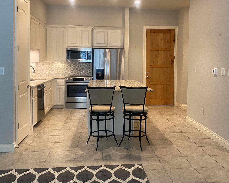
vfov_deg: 40.8
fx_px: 244
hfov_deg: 50.2
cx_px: 125
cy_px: 68
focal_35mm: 36
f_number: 1.8
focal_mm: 4.25
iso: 100
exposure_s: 1/60
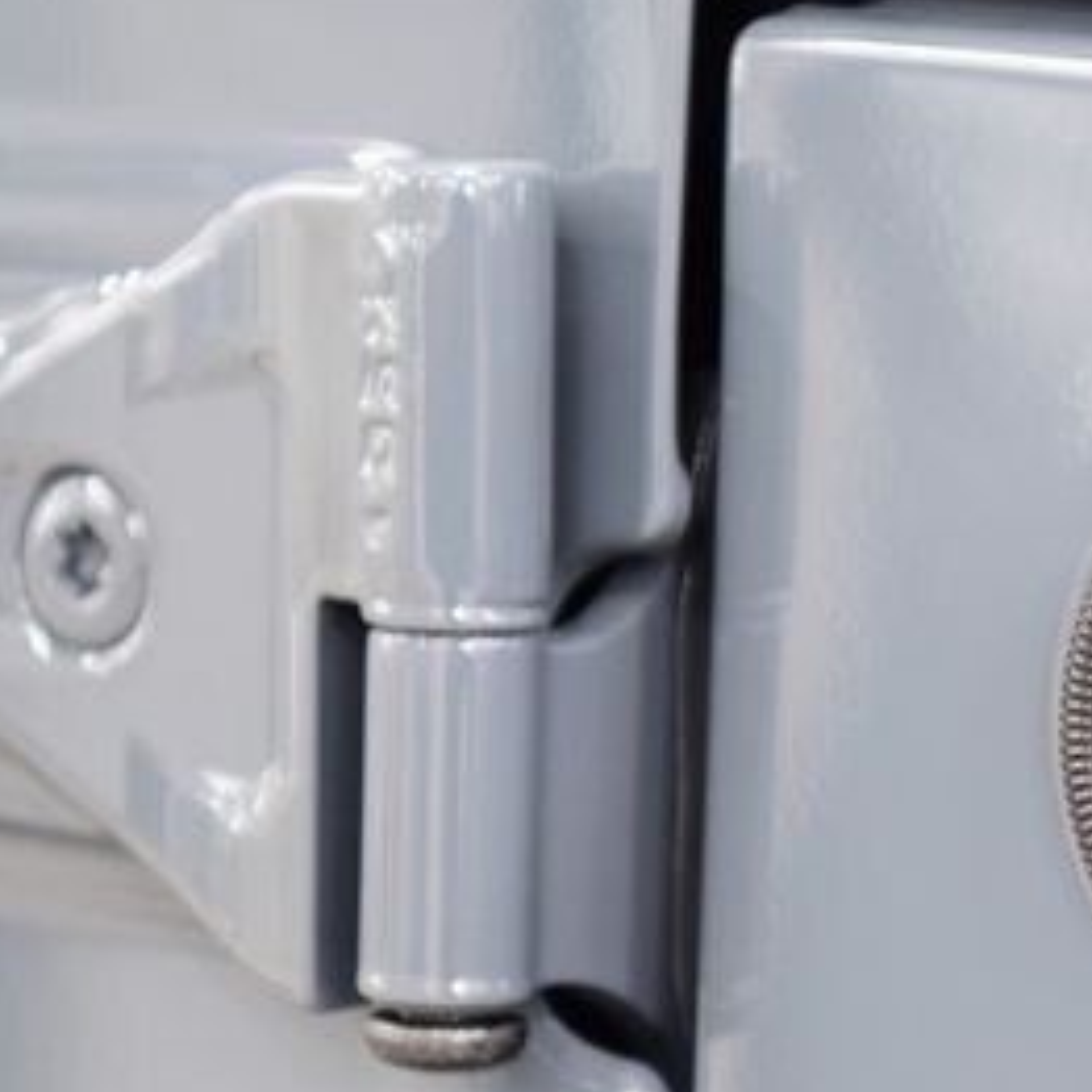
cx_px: 1292
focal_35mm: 218
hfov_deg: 8.0
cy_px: 727
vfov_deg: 8.0
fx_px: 7780
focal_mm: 70
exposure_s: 1/30
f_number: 3.5
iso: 1600
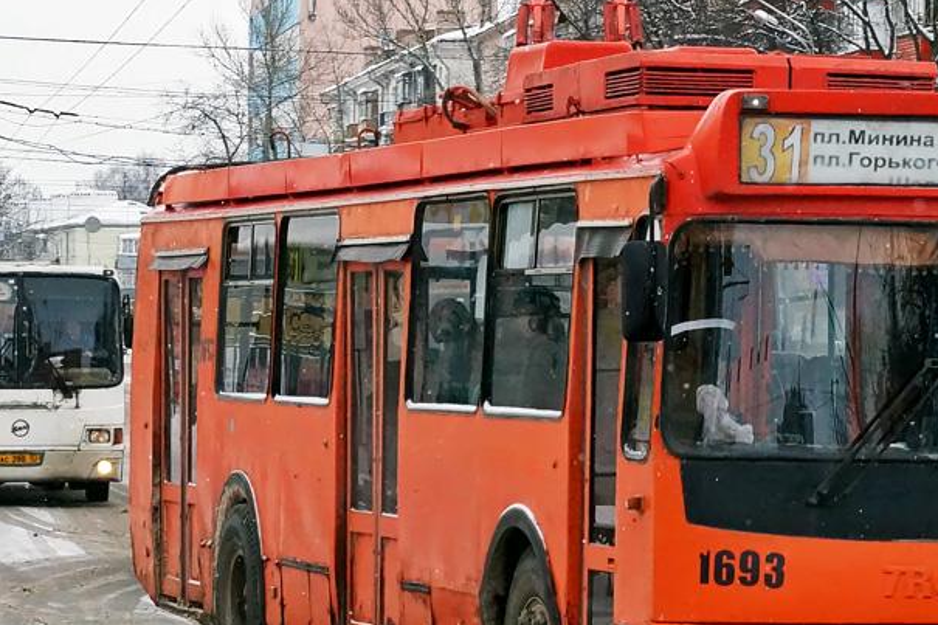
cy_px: 233
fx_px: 3490
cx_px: 780
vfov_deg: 10.2
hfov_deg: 15.2
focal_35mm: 134
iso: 800
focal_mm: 45
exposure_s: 1/500
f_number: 7.1
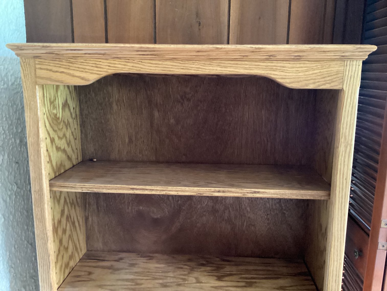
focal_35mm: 31
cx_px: 194
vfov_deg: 45.4
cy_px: 146
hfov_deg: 58.3
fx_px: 347
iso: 640
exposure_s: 1/20
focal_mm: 3.3
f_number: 2.4
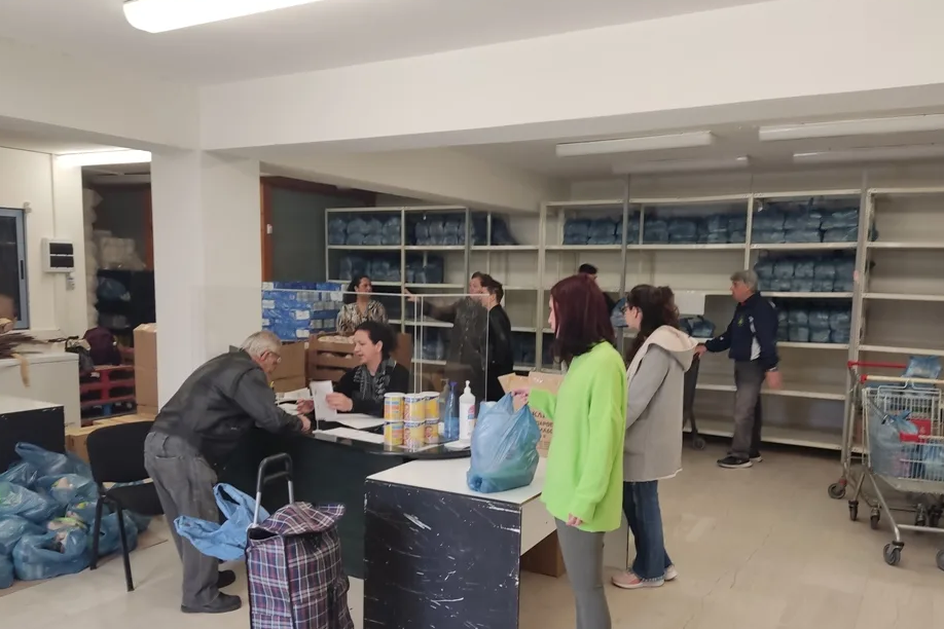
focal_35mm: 29
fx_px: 760
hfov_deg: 63.7
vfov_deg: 44.7
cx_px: 470
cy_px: 380
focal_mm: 4.71
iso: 129
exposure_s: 1/50
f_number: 1.79
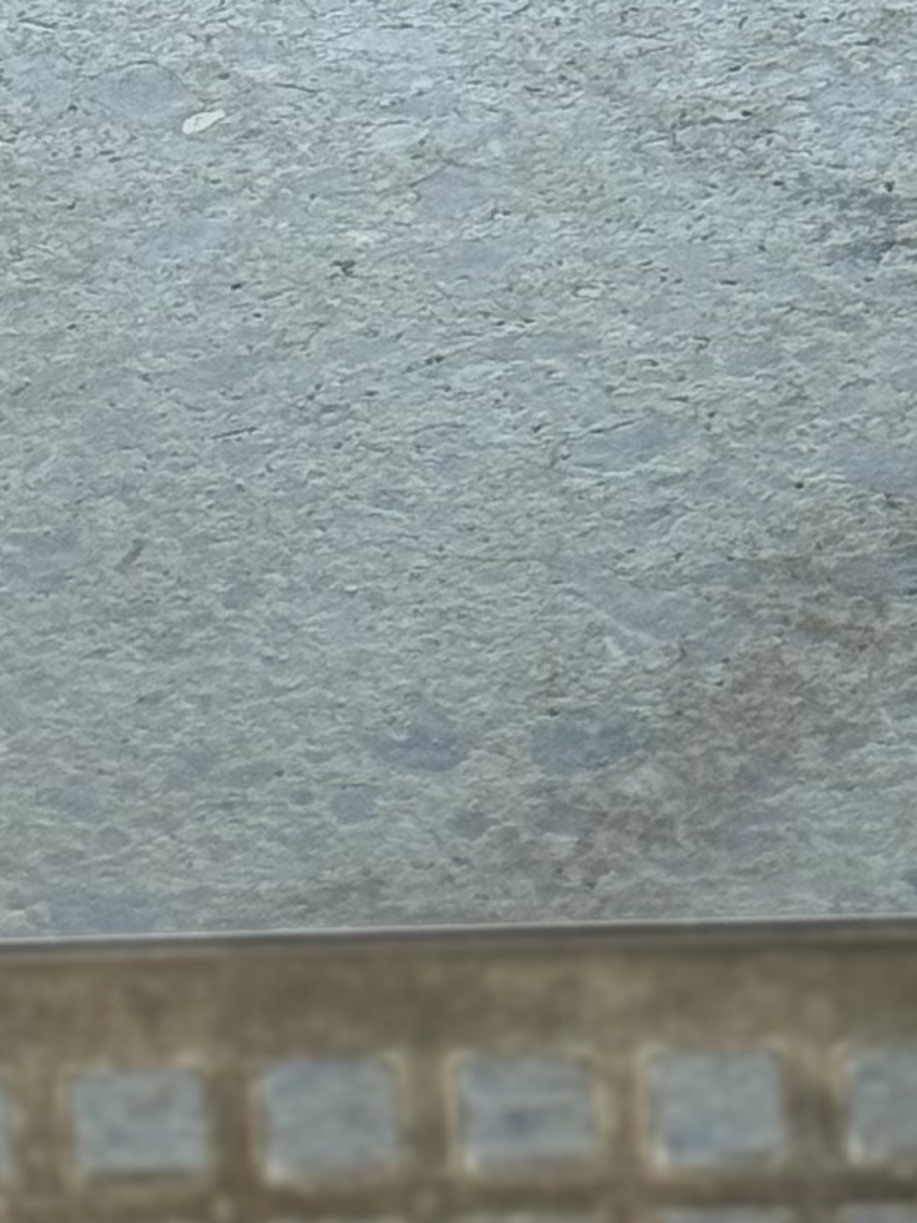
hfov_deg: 6.1
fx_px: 8267
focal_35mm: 234
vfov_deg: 8.2
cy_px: -871
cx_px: 1994
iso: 100
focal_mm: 6.76
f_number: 1.78
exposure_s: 1/79
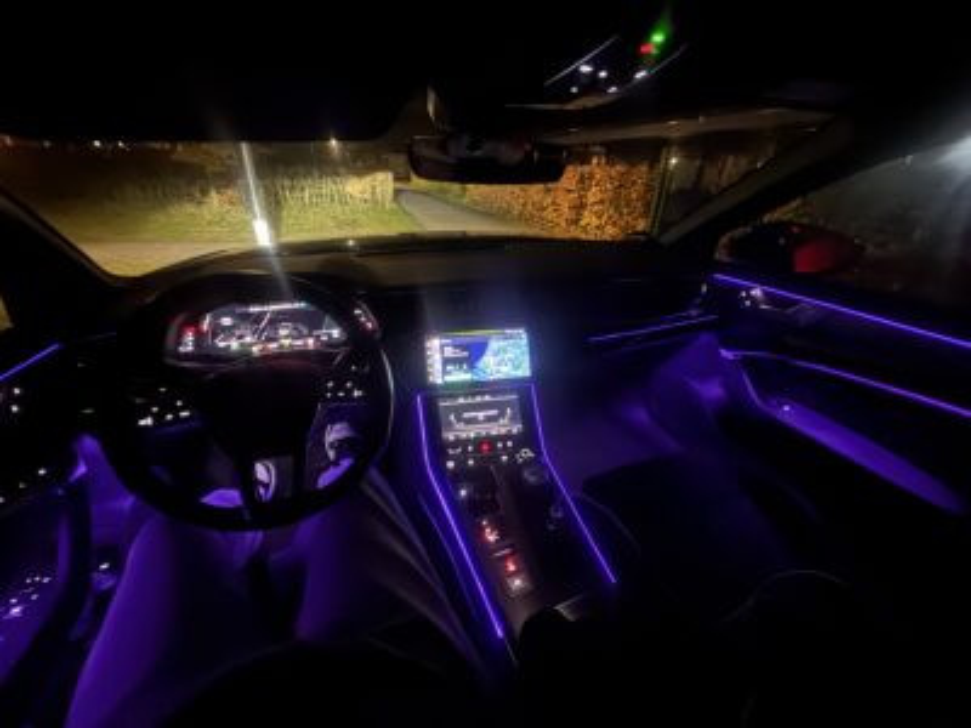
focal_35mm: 14
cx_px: 486
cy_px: 364
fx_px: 393
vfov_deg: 85.7
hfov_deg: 102.1
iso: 2500
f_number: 2.2
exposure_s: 1/7
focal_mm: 2.22
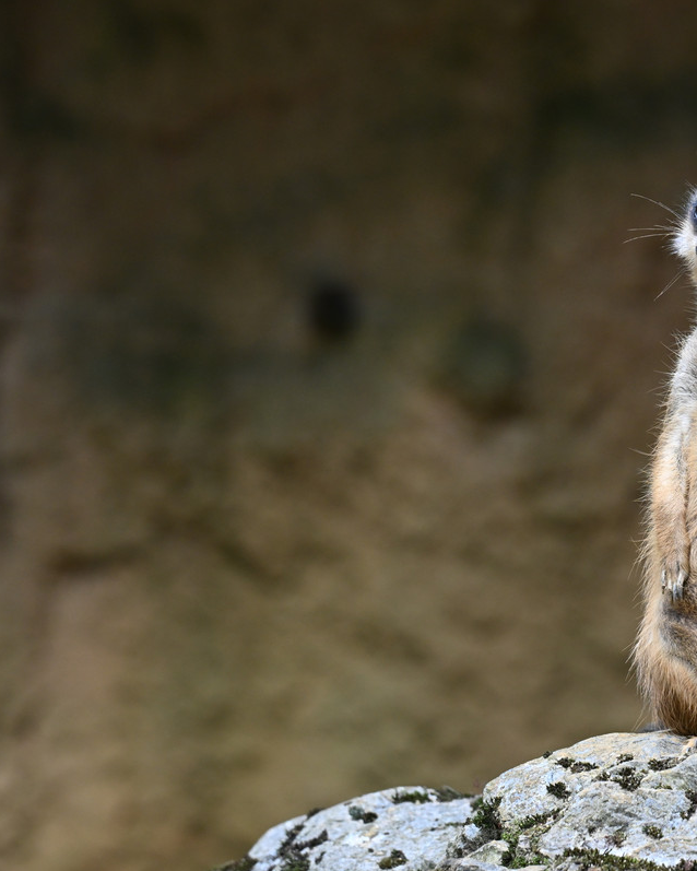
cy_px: 436
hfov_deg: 2.8
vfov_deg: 3.5
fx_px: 14202
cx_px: 618
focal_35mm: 551
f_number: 8
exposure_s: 1/400
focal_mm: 390
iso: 2200
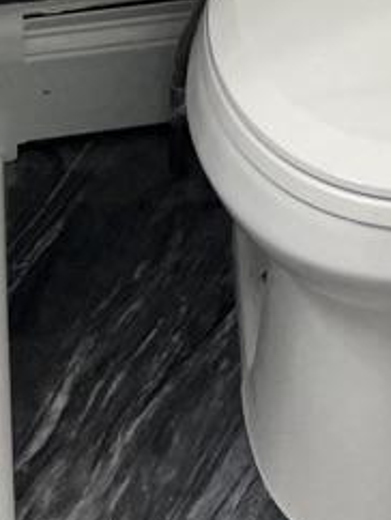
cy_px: -496
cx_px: 412
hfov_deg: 13.3
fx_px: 1654
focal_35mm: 110
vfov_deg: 14.9
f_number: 1.5
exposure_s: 1/120
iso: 40
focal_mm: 5.7
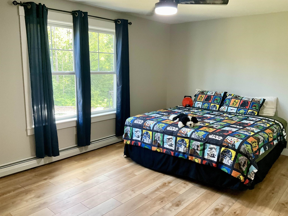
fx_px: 241
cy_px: 108
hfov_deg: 61.7
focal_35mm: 29
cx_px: 144
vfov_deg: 48.2
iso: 125
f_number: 1.8
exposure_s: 1/60
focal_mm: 3
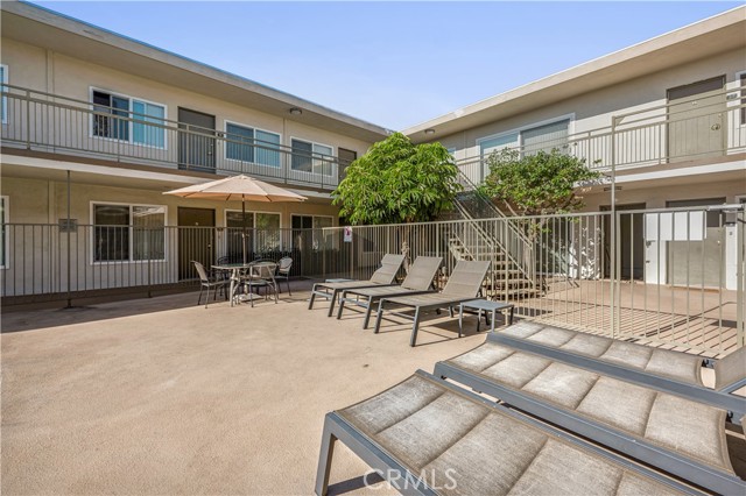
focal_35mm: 14
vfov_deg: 81.1
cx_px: 373
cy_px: 248
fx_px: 290
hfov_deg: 104.3
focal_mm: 14
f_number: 10
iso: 100
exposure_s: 1/160
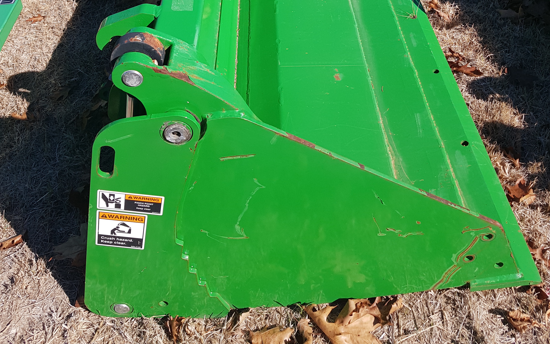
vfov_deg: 31.0
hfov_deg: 52.7
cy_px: -25
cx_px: 273
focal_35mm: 37
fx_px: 555
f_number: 1.7
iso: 40
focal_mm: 4.2
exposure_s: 1/1676
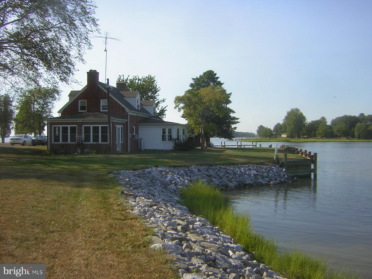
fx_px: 387
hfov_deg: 51.4
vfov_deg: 39.7
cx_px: 186
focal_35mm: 36
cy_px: 140
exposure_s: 1/320
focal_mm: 4.7
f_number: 5.2
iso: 50
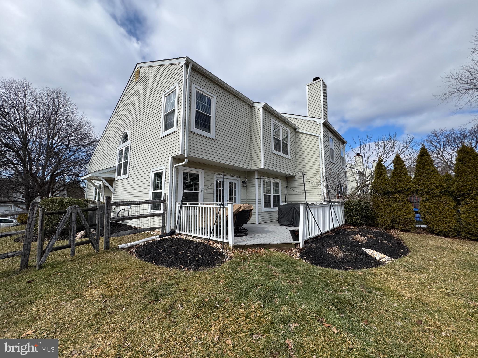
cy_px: 179
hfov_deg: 102.1
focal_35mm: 14
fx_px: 193
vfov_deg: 85.7
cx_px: 239
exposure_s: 1/2342
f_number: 2.2
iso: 50
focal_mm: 2.22
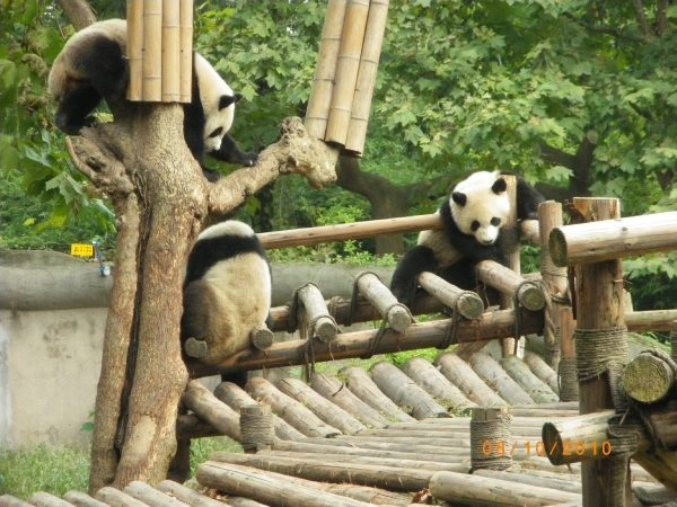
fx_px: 3520
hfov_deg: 11.0
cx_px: 338
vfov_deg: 8.2
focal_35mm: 180
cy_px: 254
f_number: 5.6
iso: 500
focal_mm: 31.5
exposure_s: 1/250
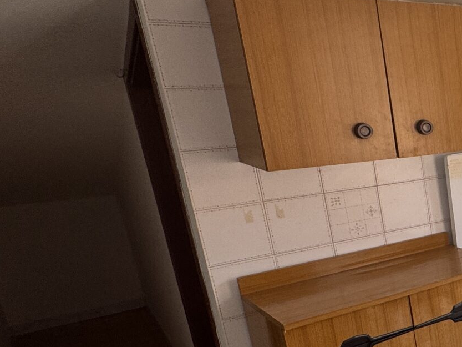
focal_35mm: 43
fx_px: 574
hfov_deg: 29.4
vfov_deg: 33.3
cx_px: 672
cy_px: 237
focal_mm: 2.22
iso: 100
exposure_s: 1/99
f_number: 2.2
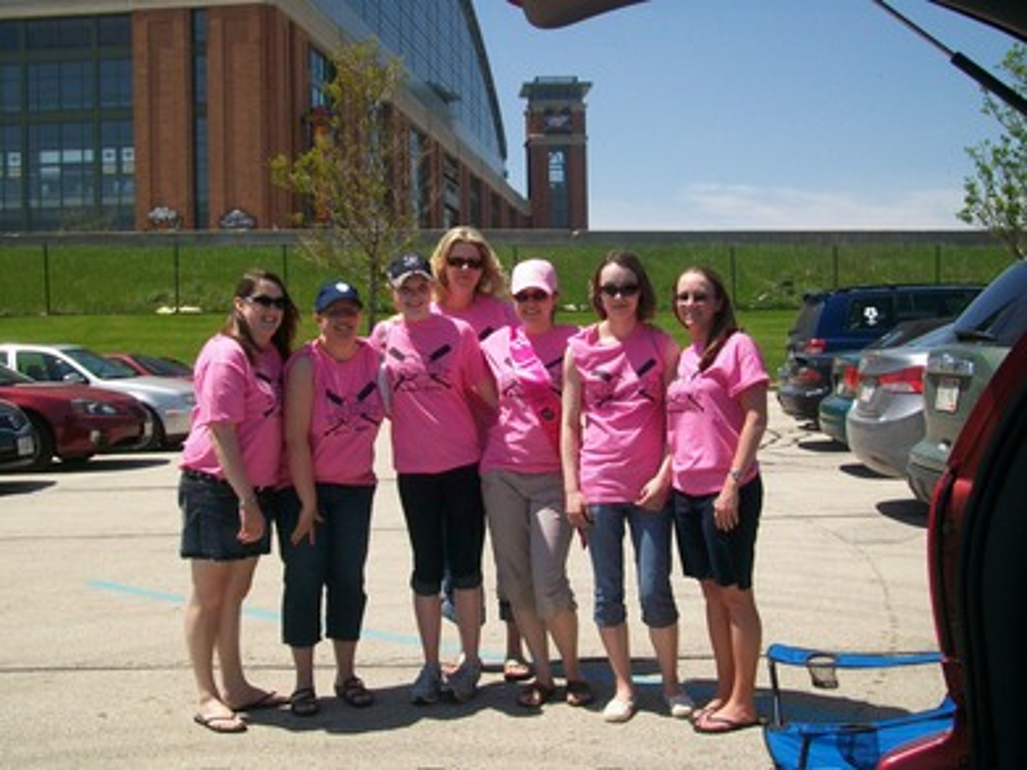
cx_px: 514
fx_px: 1483
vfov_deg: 29.1
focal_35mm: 50
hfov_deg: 38.2
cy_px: 385
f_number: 3.6
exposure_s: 1/800
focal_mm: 8.8
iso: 64
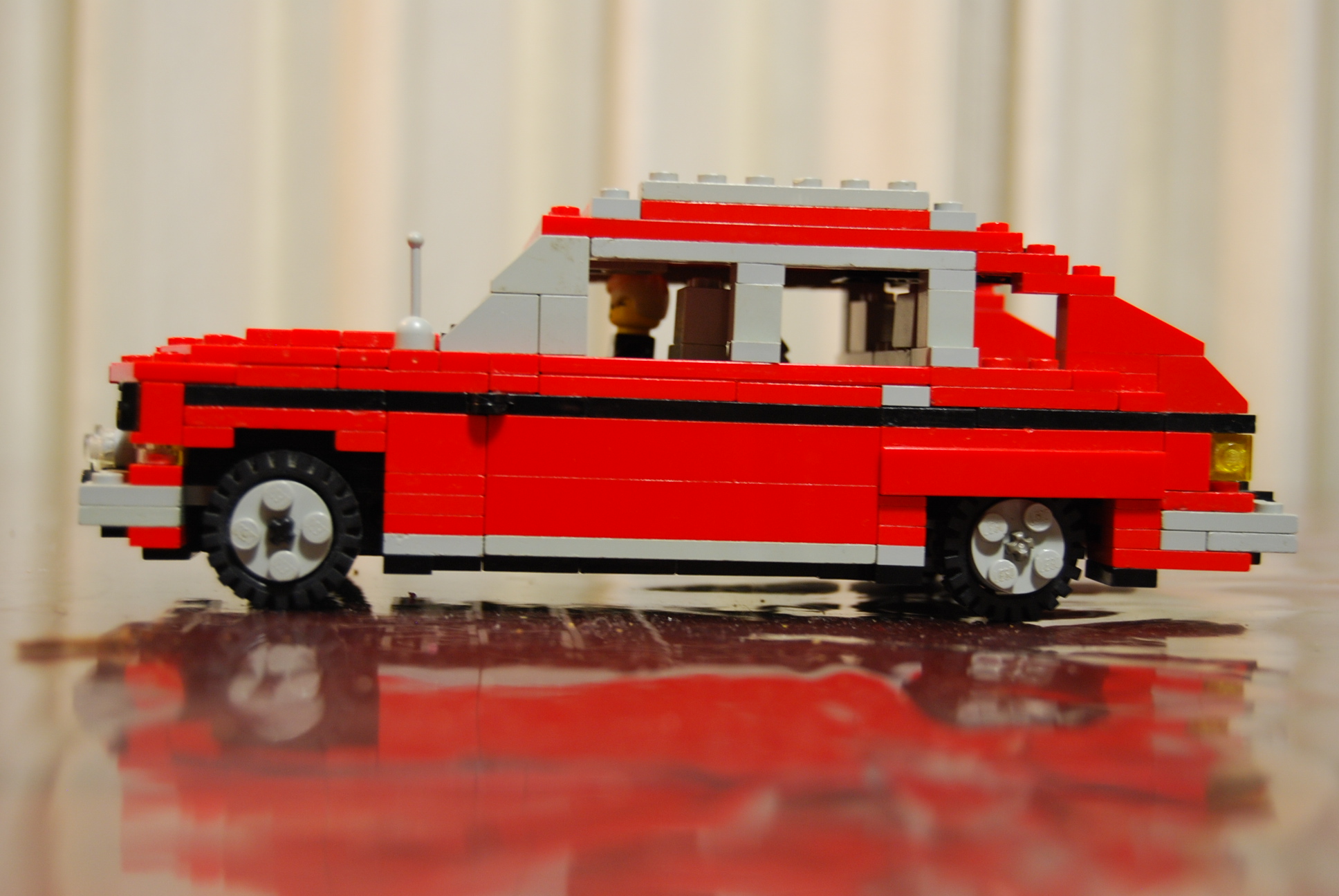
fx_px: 2234
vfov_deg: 22.7
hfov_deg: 33.4
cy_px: 448
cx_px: 670
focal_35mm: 60
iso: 400
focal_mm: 40
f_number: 5
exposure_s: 1/2.5
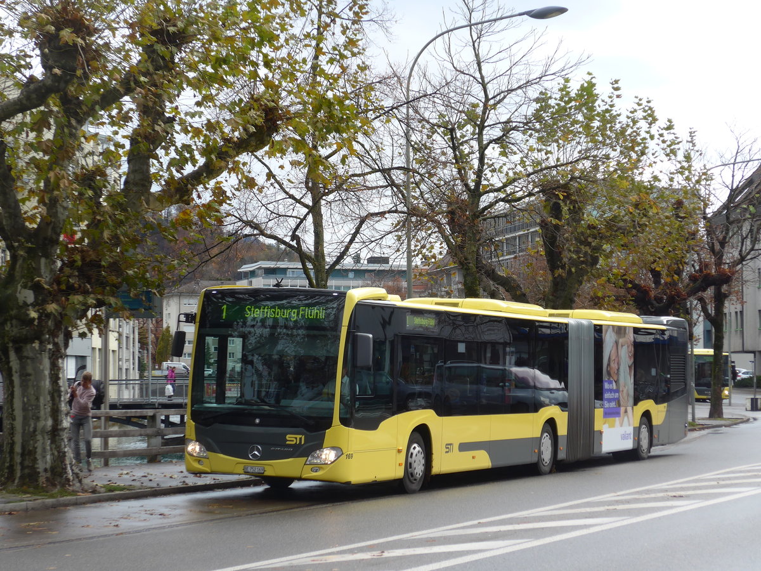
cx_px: 380
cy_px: 286
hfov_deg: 22.8
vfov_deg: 17.2
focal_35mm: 86
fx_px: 1891
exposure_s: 1/160
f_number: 4.5
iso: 80
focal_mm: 17
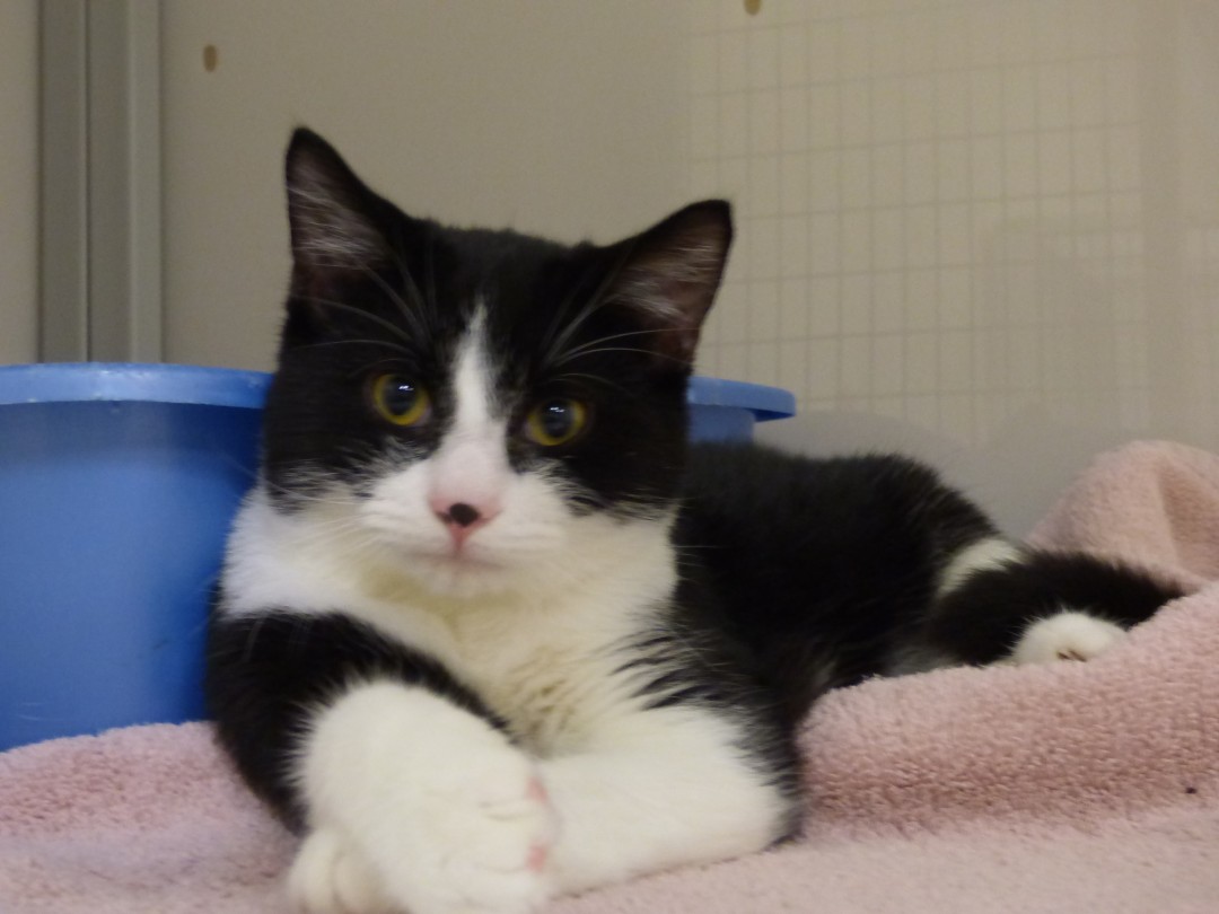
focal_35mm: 61
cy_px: 457
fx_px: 2148
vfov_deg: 24.0
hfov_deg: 31.7
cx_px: 610
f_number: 4.1
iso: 800
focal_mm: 10.34
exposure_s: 1/8
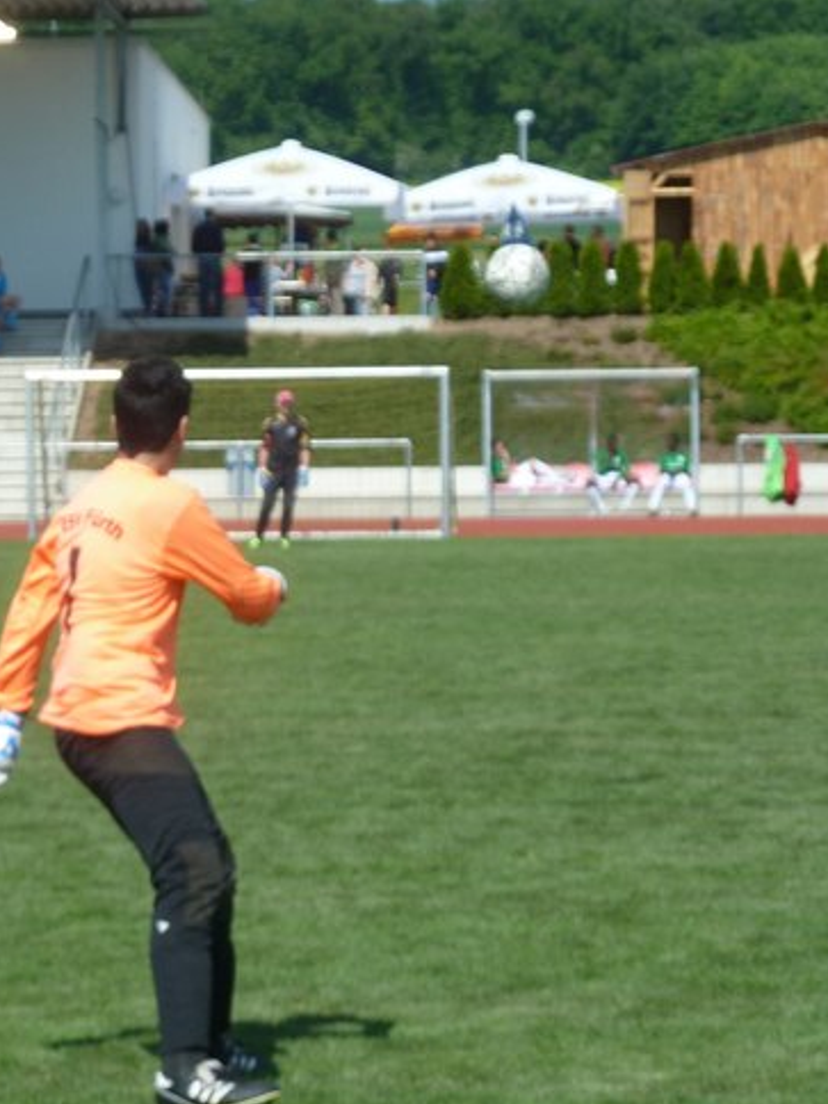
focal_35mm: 198
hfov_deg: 7.5
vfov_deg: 10.0
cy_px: 558
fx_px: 6315
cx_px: 167
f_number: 5
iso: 80
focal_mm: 22.5
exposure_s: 1/400
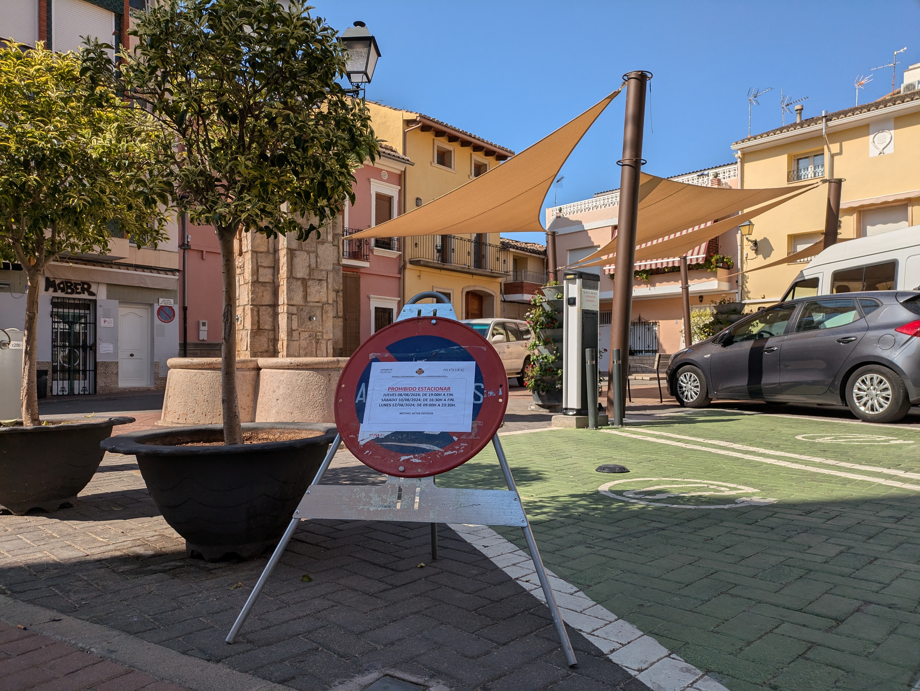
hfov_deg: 69.4
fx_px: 665
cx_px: 460
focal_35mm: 25
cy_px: 346
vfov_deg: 54.9
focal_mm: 5.43
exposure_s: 1/3559
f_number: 1.89
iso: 44
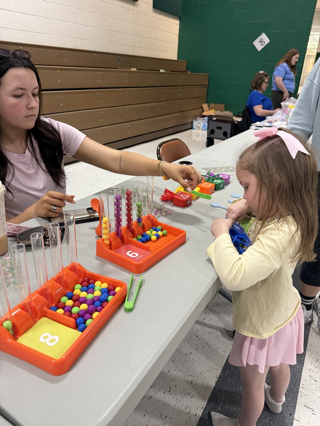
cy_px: 213
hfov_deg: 56.8
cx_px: 160
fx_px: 296
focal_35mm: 24
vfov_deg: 71.6
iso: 250
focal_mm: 6.76
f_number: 1.78
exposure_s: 1/60
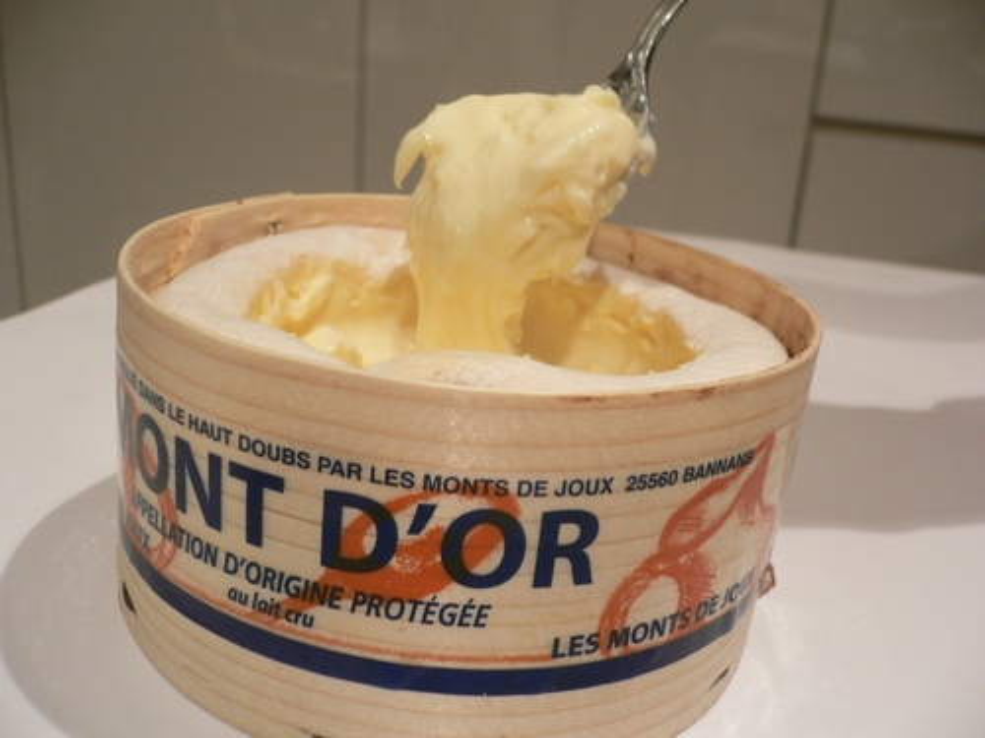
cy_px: 369
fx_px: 996
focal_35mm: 35
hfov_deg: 52.6
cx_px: 492
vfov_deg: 40.7
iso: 100
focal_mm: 5.8
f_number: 2.8
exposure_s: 1/15
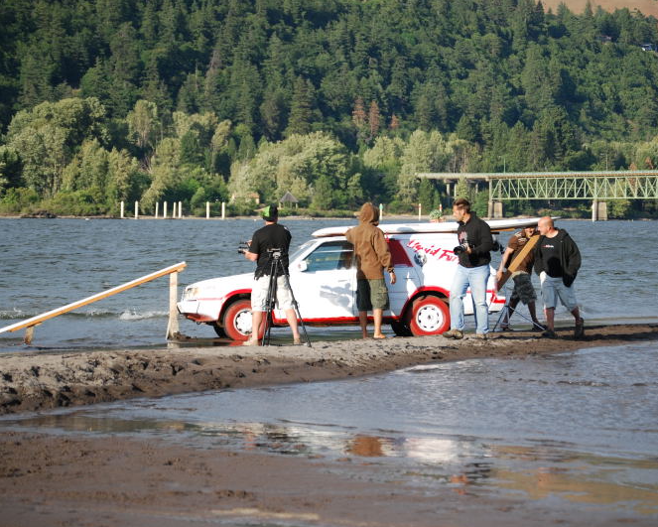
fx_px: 2817
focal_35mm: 145
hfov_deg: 13.3
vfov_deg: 10.7
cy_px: 263
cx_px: 347
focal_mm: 85
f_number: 5.6
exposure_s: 1/500
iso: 140
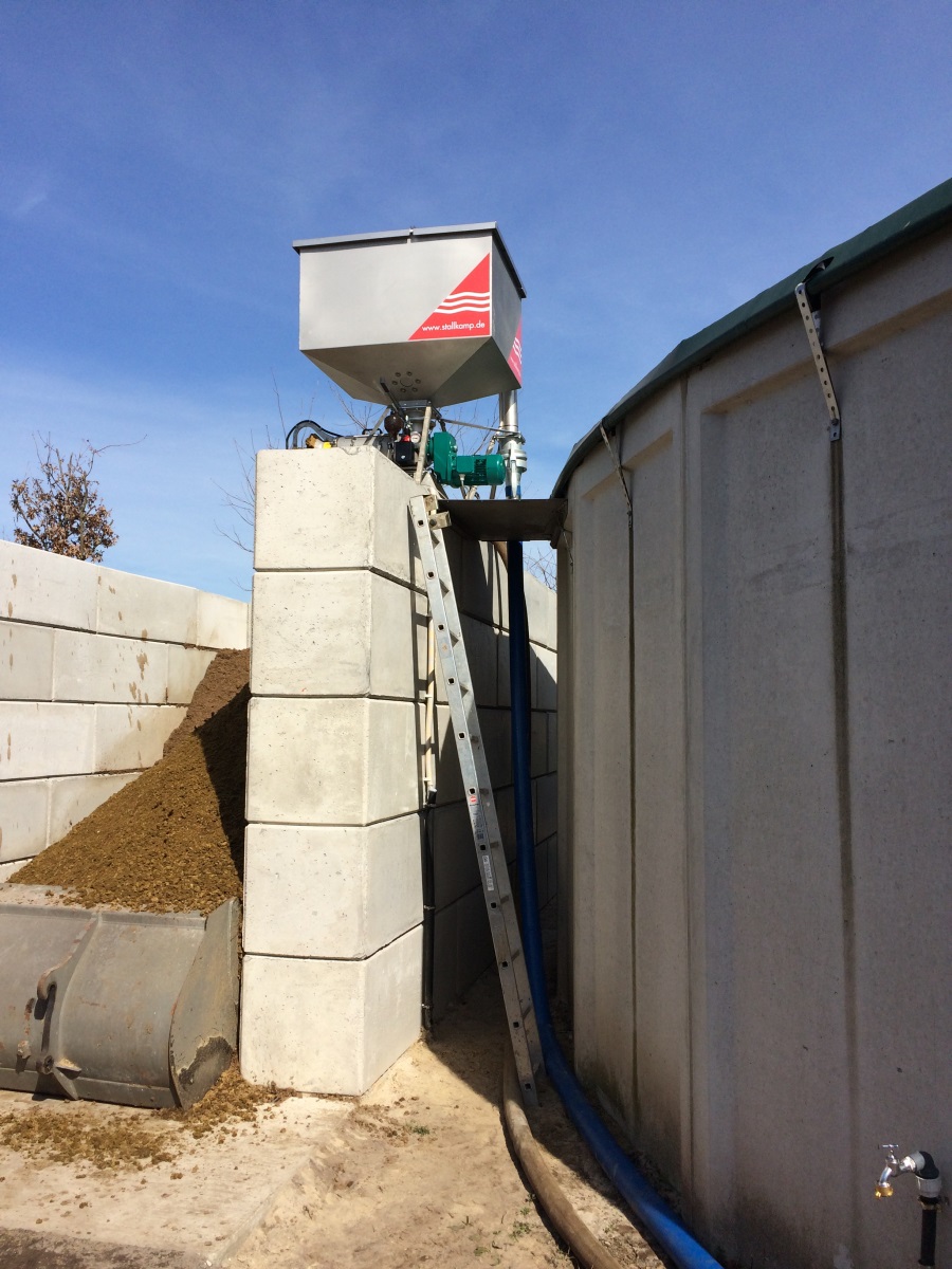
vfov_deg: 61.7
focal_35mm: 29
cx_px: 476
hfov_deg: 48.2
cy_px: 634
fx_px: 1063
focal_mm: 4.15
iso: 32
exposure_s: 1/2933
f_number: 2.2
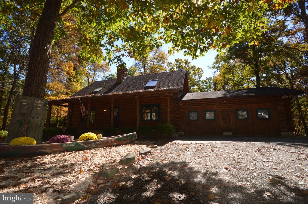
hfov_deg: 92.5
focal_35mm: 17
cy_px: 102
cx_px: 154
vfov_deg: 69.5
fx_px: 147
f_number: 5.6
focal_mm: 11.5
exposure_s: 1/200
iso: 100
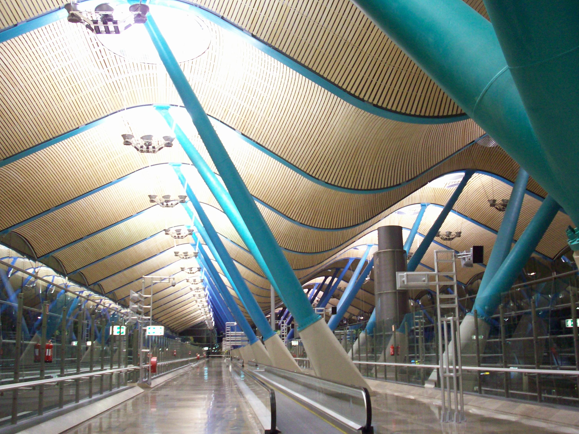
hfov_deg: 49.0
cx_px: 289
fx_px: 636
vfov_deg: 37.7
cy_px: 222
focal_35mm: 38
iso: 181
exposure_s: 1/8
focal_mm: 6.2
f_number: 2.8
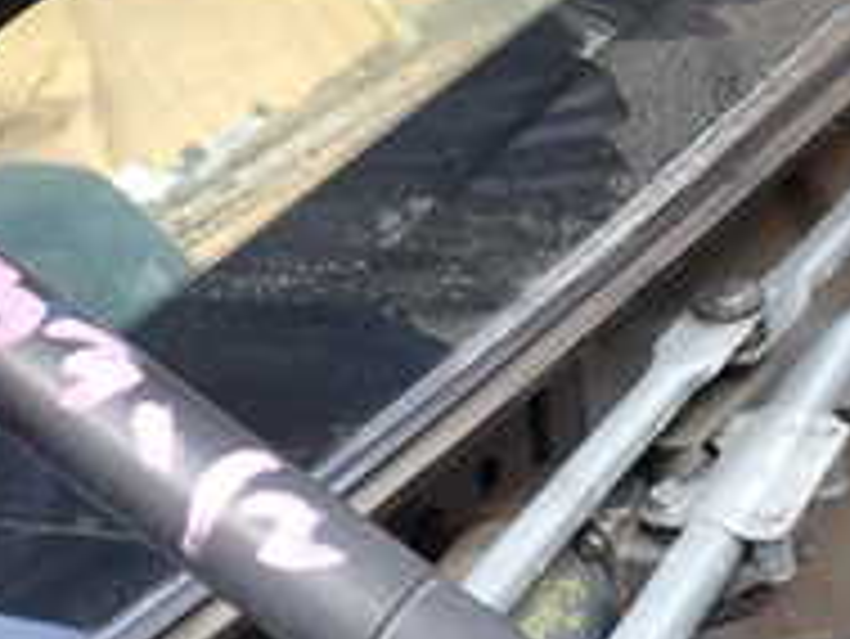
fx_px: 2334
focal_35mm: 95
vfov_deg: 15.4
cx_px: 310
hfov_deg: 20.6
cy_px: 549
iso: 100
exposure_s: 1/100
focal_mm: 5.4
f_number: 3.2
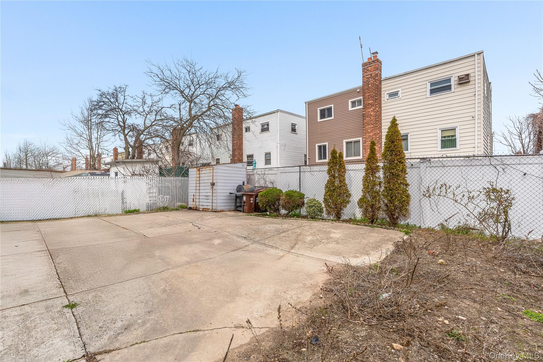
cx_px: 272
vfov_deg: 73.7
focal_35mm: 16
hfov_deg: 96.7
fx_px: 241
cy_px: 181
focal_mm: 16
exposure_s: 1/250
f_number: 8
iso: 250
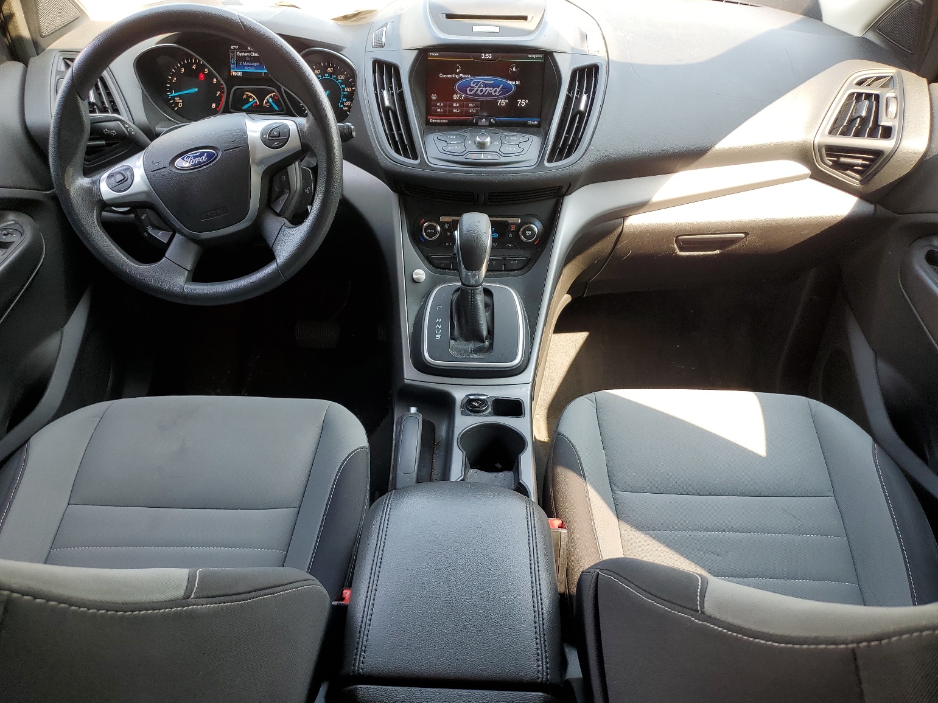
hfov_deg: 65.3
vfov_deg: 51.4
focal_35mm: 27
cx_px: 456
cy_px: 361
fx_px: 732
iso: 50
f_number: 1.5
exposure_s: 1/132
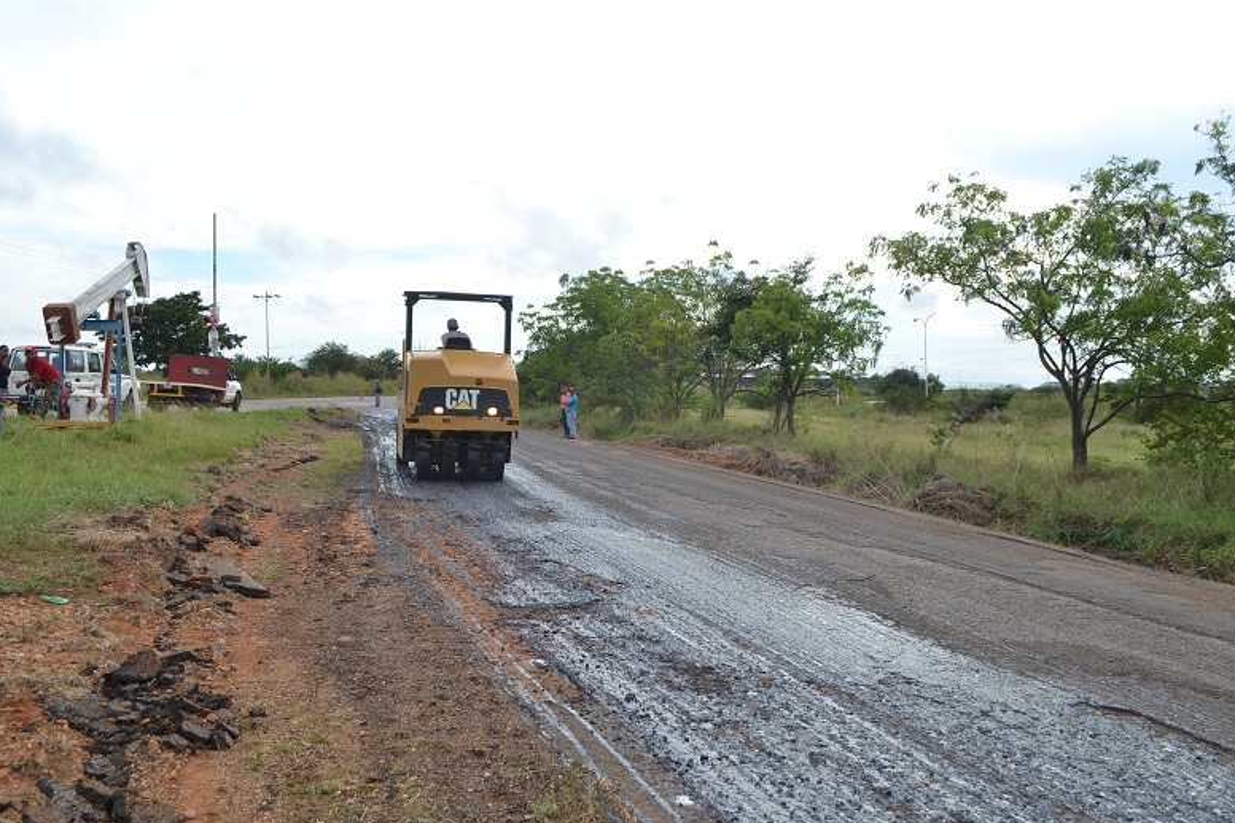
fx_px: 1166
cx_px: 633
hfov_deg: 55.8
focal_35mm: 34
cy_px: 413
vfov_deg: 38.9
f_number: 9
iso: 100
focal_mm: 22
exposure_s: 1/100
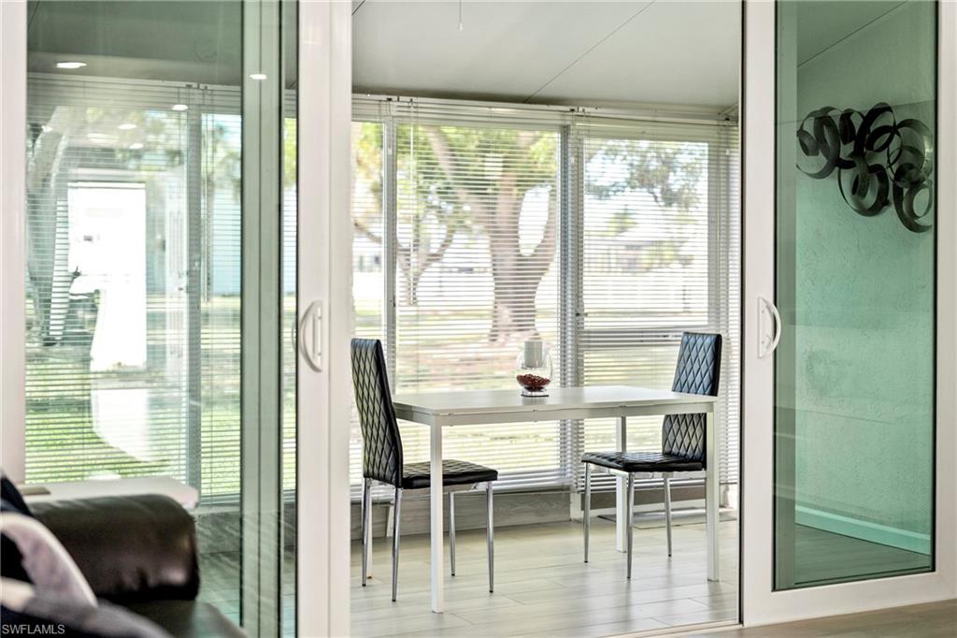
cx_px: 478
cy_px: 319
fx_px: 1329
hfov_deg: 39.6
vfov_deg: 27.0
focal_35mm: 50
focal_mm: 50
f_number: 1.8
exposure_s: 1/320
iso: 250
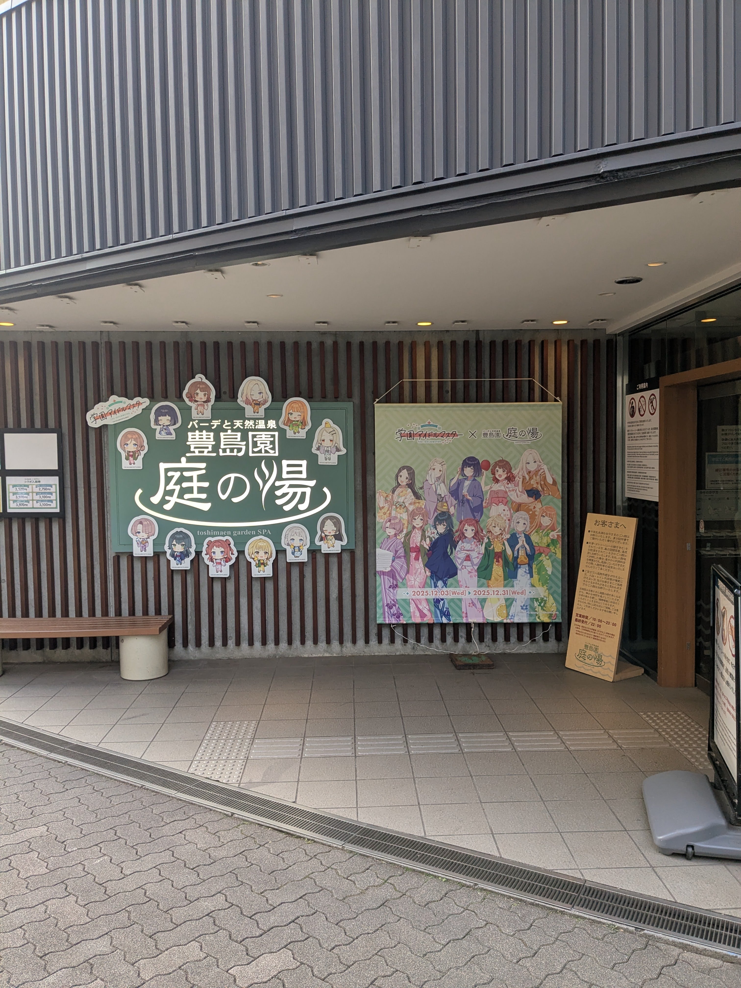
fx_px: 771
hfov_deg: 51.4
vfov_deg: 65.3
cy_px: 494
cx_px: 370
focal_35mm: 27
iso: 55
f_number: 1.73
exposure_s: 1/285
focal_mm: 4.38
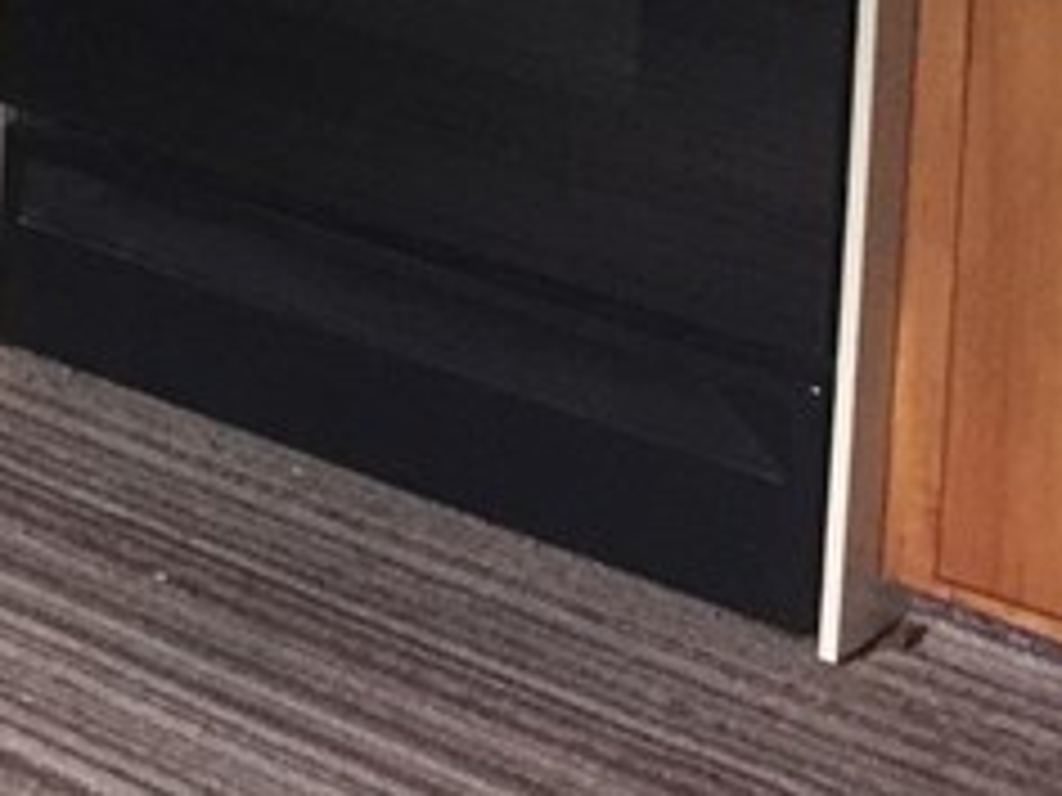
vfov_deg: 10.7
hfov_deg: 13.2
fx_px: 3866
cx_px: -1152
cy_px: -805
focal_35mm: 126
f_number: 2.2
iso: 125
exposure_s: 1/15
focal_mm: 4.15
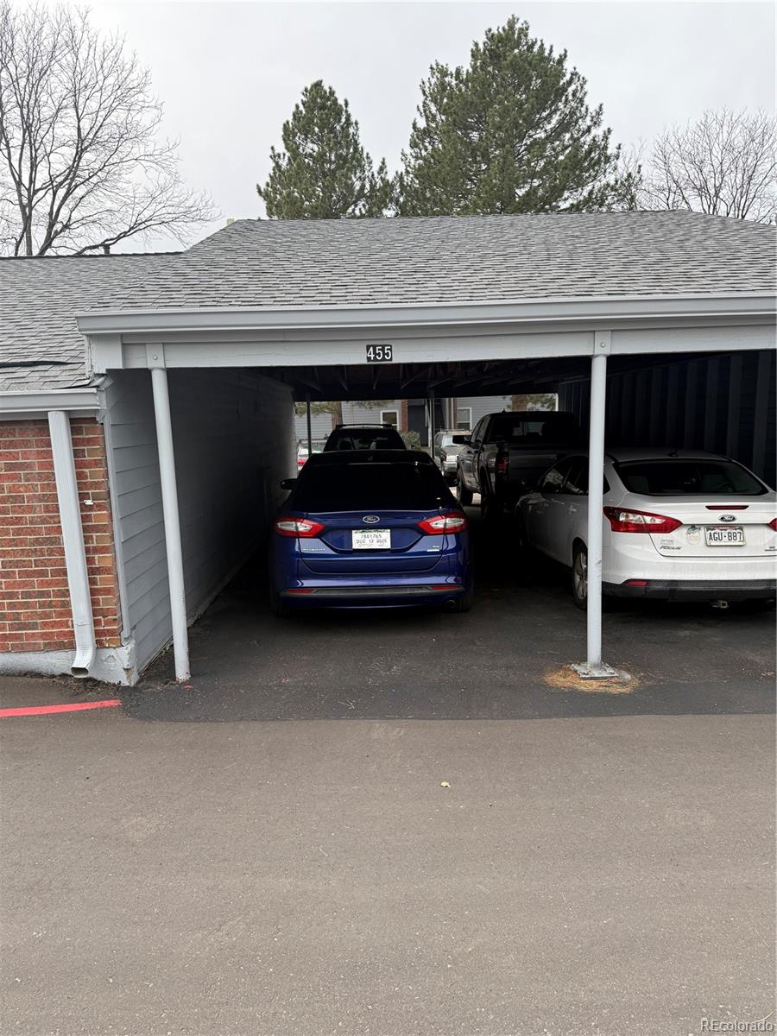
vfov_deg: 71.6
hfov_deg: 56.8
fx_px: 718
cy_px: 518
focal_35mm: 24
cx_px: 388
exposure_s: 1/1032
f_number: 1.78
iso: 100
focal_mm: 6.76
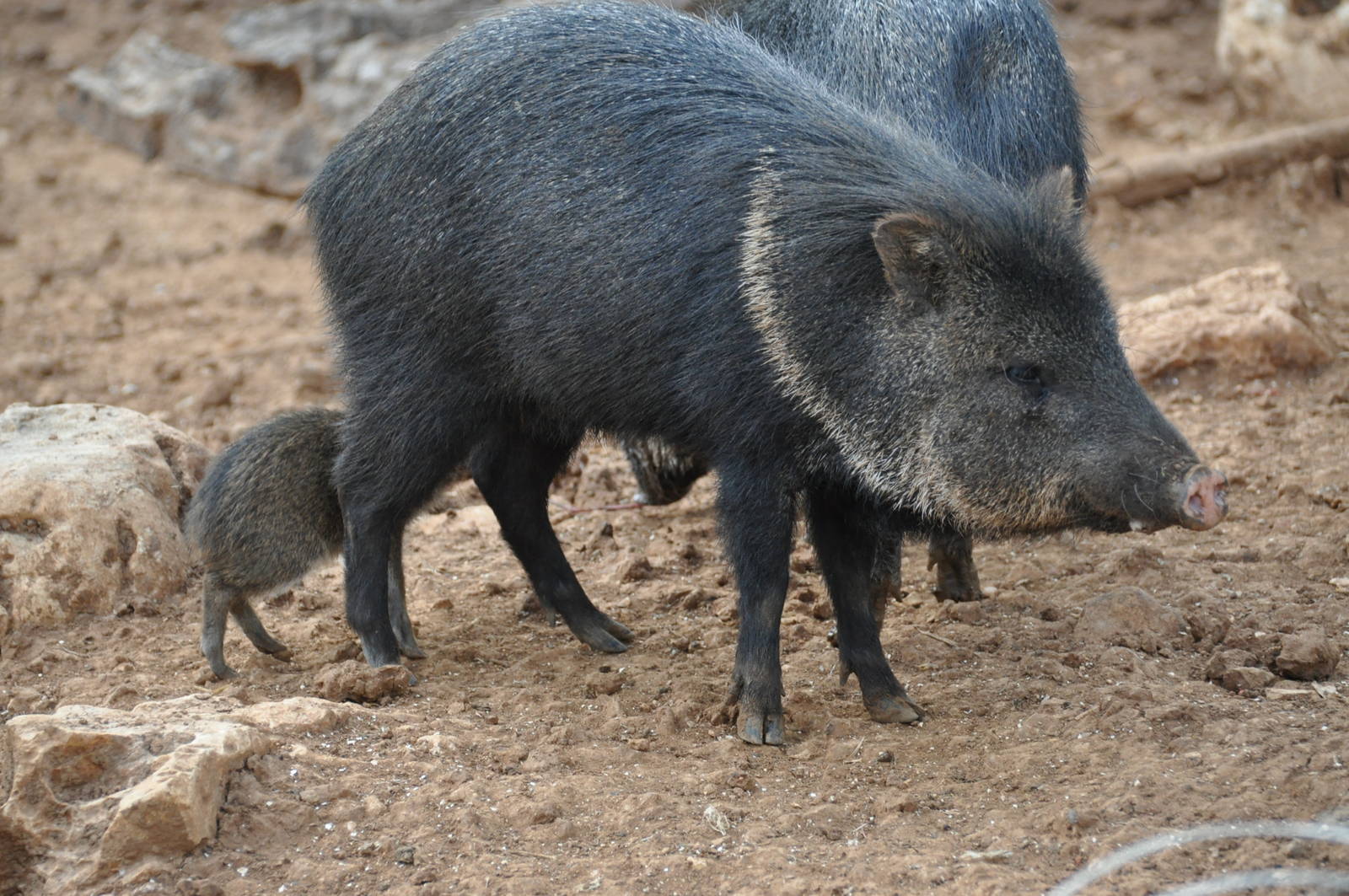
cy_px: 448
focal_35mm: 218
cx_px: 674
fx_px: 8141
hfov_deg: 9.5
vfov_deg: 6.3
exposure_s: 1/200
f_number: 5.6
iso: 1000
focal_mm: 145
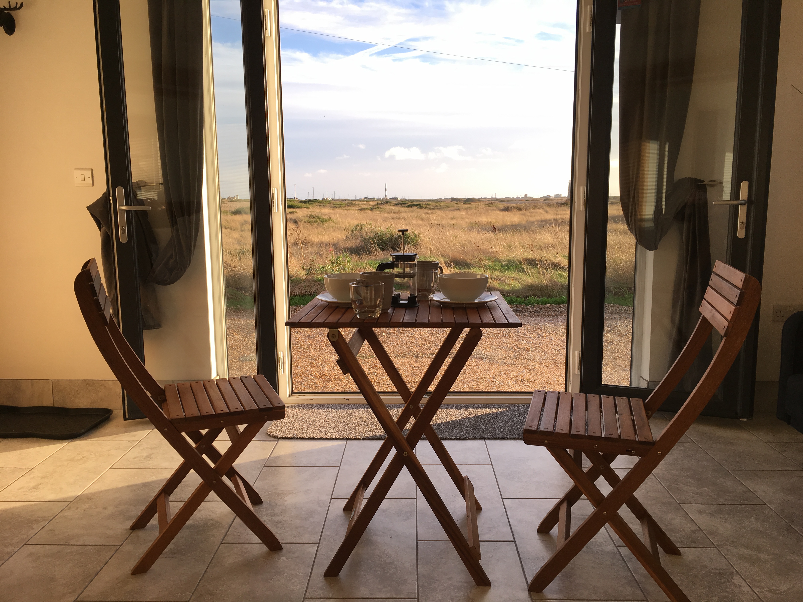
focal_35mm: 29
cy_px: 301
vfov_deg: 48.2
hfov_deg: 61.7
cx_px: 402
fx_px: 673
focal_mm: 4.15
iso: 25
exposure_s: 1/316
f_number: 2.2
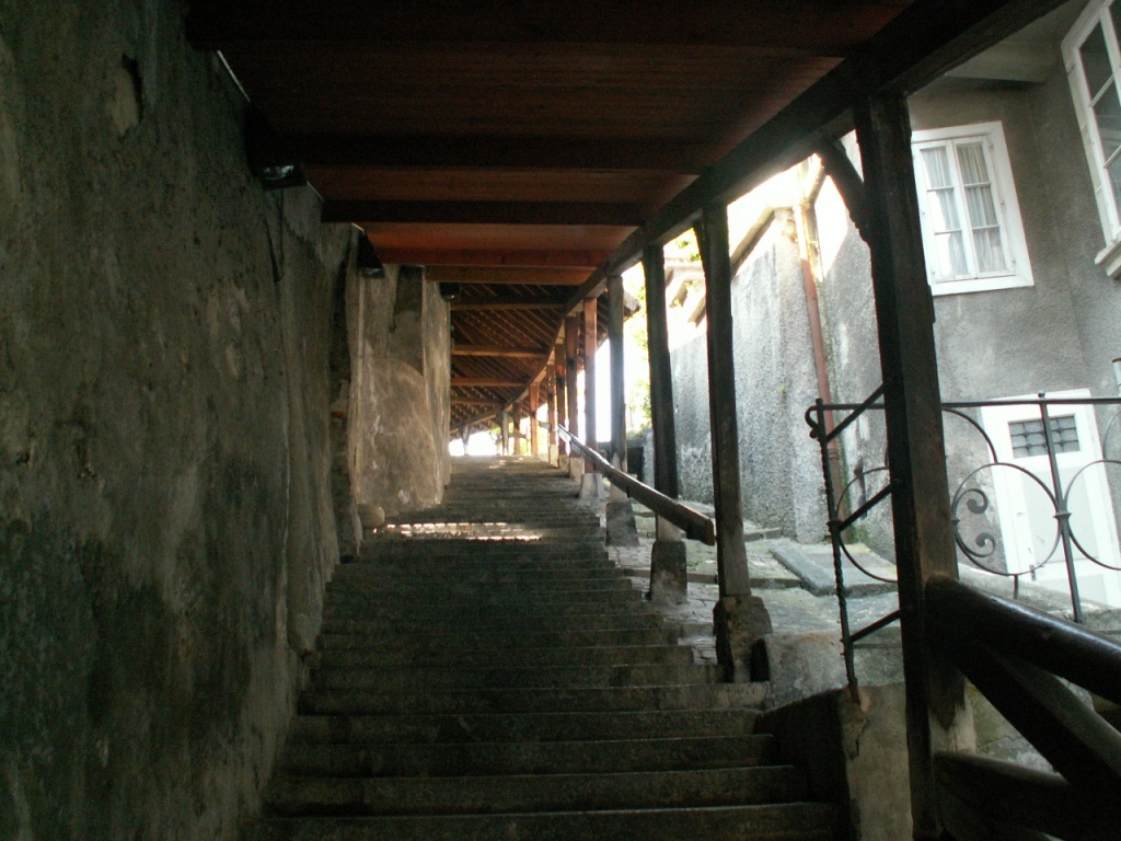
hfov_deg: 52.6
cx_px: 560
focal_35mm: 35
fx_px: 1133
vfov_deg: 40.7
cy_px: 420
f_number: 2.8
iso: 160
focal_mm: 5.86
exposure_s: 1/30
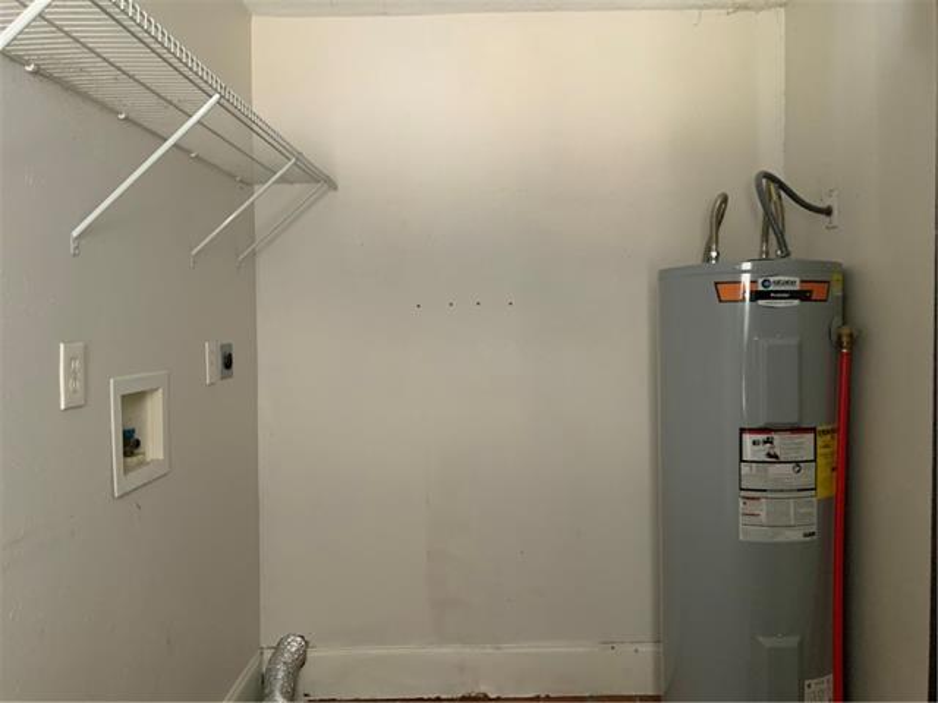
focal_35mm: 29
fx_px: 786
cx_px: 469
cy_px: 352
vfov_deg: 48.2
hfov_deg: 61.7
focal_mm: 3
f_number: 1.8
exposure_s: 1/60
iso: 250
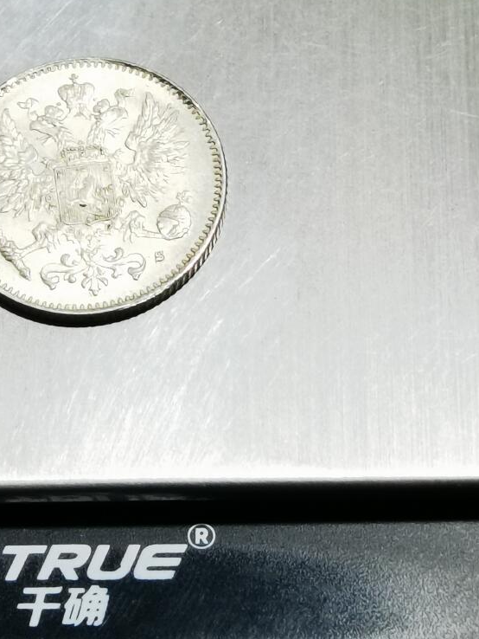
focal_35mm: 156
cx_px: 48
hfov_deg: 9.5
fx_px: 2877
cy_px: 229
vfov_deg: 12.6
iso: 100
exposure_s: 1/100
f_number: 1.9
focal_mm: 6.67
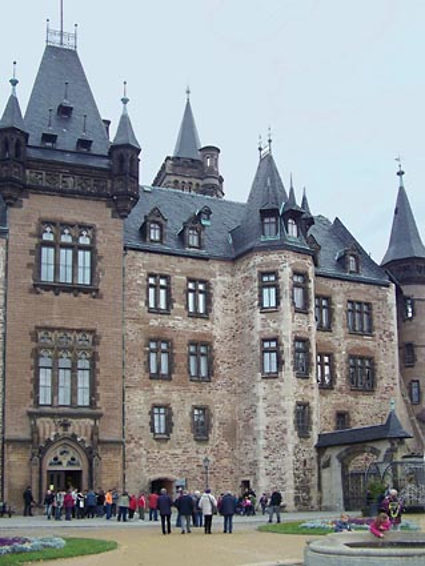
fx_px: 622
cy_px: 283
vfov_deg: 49.0
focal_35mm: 38
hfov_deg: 37.7
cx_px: 212
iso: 64
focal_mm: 6.3
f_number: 2.8
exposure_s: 1/200
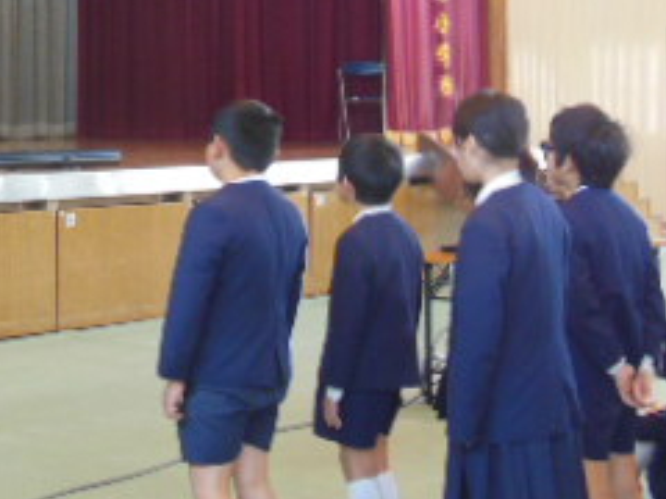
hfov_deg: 18.5
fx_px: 2001
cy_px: -33
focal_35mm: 104
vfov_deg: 14.0
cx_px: 22
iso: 400
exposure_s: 1/30
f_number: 4.1
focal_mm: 6.9
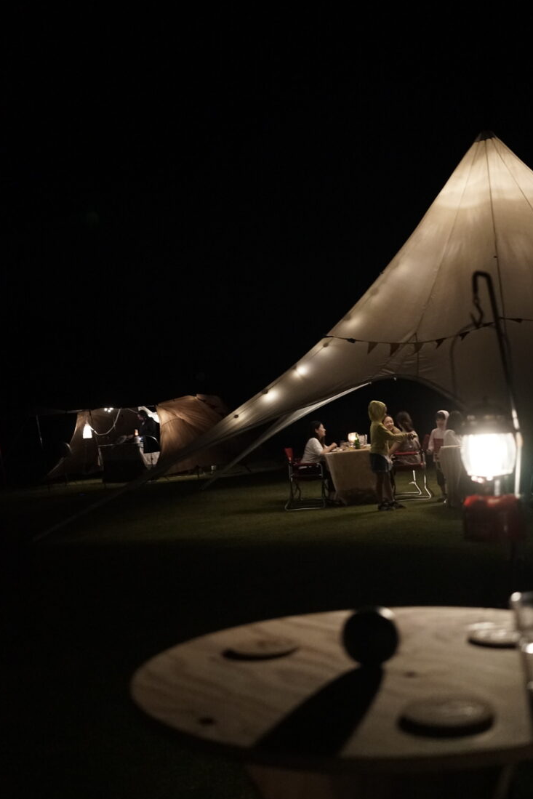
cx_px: 299
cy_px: 341
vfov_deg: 45.3
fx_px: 955
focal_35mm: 43
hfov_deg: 31.2
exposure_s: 1/60
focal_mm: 35
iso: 3200
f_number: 2.8
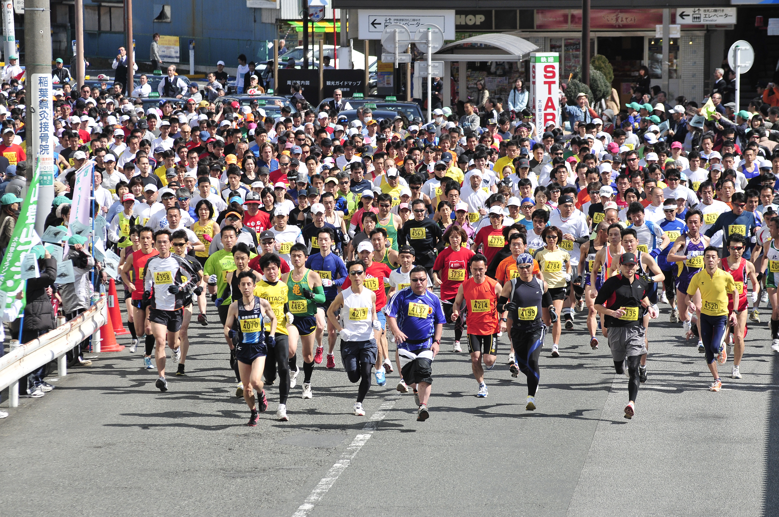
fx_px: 4377
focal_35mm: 202
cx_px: 390
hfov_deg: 10.2
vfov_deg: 6.8
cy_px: 258
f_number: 5.6
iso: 400
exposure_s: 1/1600
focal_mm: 135
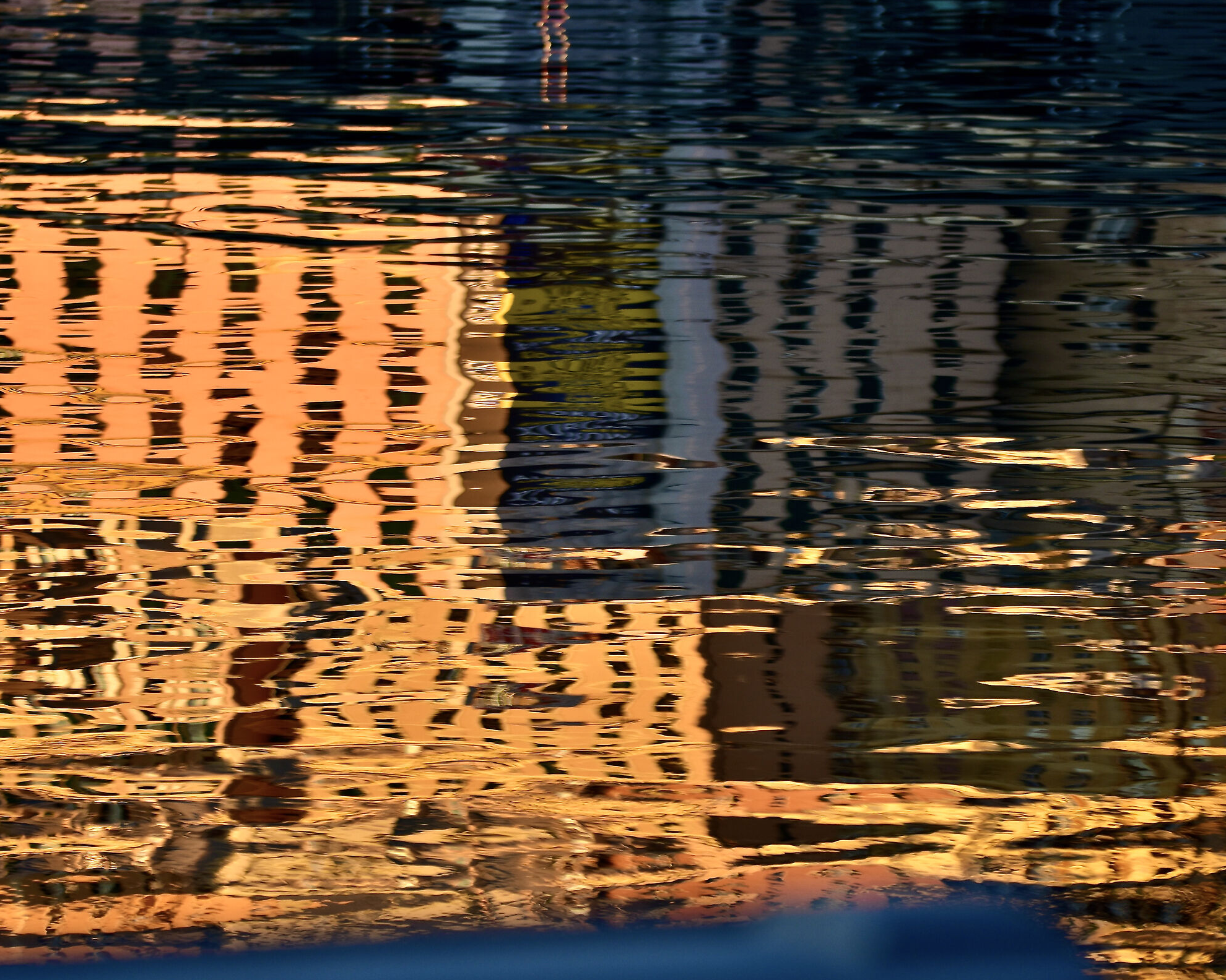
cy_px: 488
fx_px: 9289
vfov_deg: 6.0
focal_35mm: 256
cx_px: 489
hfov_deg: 7.5
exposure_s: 1/250
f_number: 5
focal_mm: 150
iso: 200
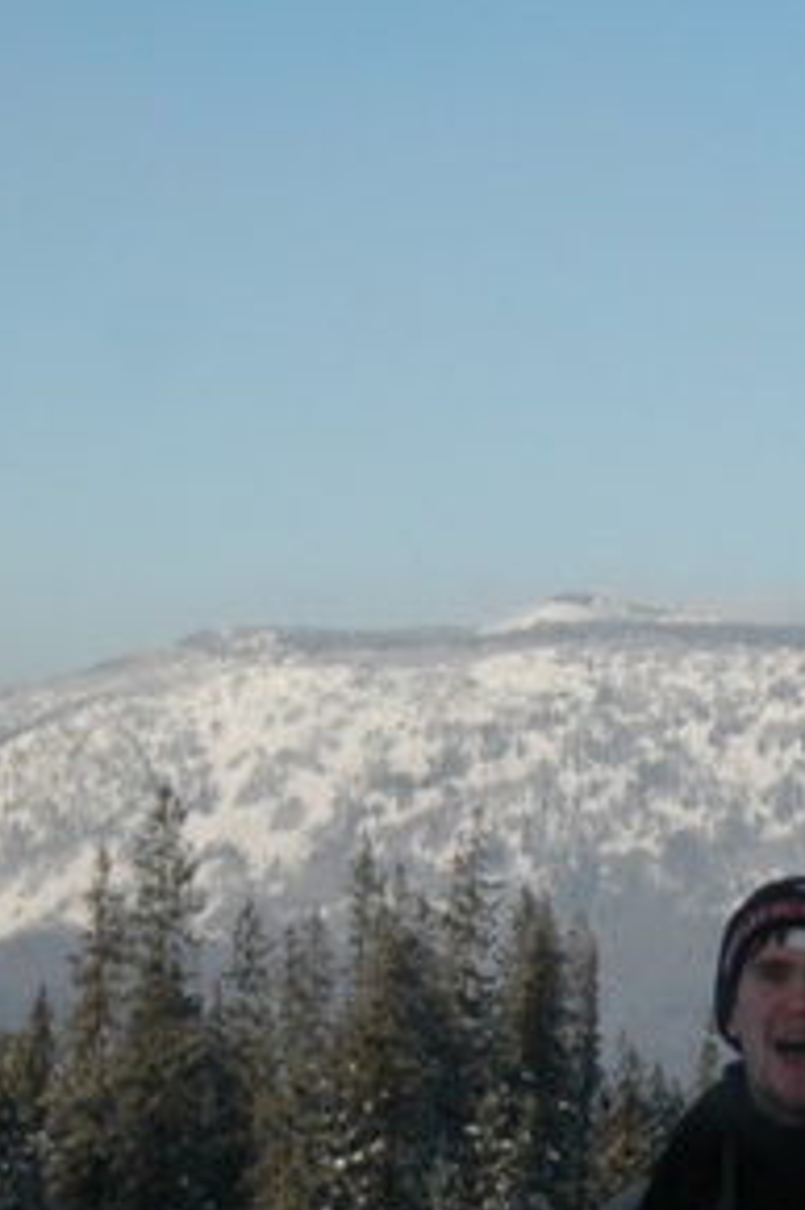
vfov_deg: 13.1
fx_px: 5163
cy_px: 1385
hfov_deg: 8.9
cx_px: 755
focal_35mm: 154
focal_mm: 29
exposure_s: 1/1250
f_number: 4
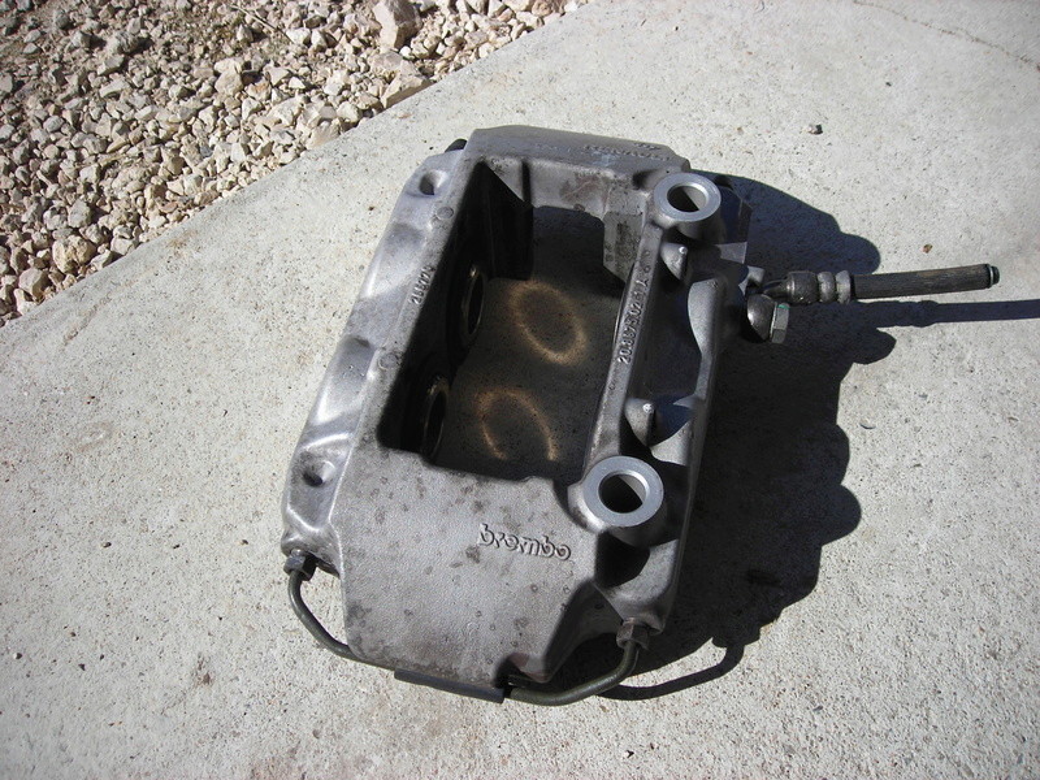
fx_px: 1142
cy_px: 390
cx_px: 520
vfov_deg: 37.7
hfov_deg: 49.0
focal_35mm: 38
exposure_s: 1/210
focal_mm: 6.3
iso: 50
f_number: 6.4
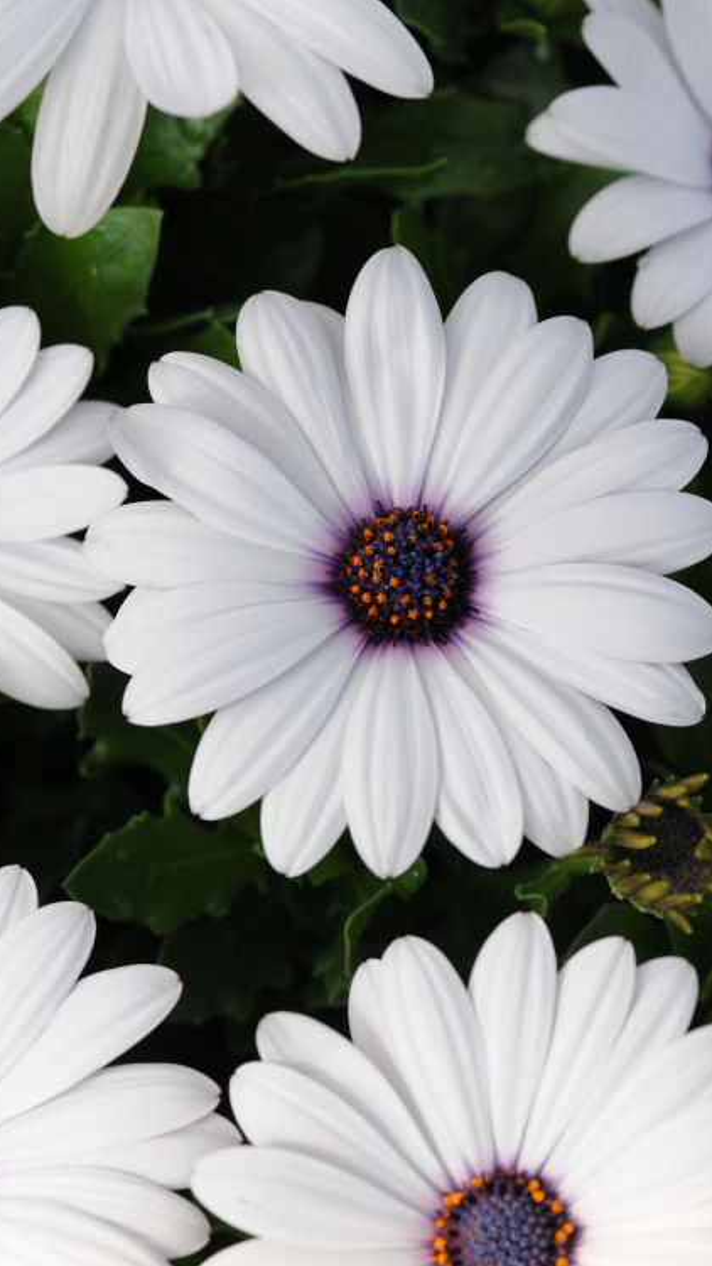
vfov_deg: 13.0
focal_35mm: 166
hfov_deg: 7.3
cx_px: 383
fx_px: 5554
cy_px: 634
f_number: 8
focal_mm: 105
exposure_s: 1/320
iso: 200
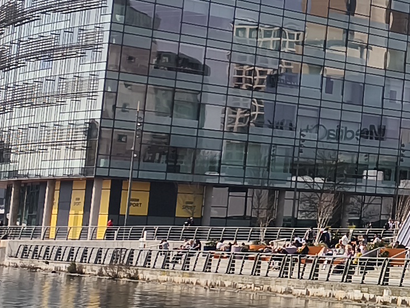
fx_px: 1504
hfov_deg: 11.7
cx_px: 1079
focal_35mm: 127
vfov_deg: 11.6
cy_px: 56
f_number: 1.65
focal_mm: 6.14
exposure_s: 1/1187
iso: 50
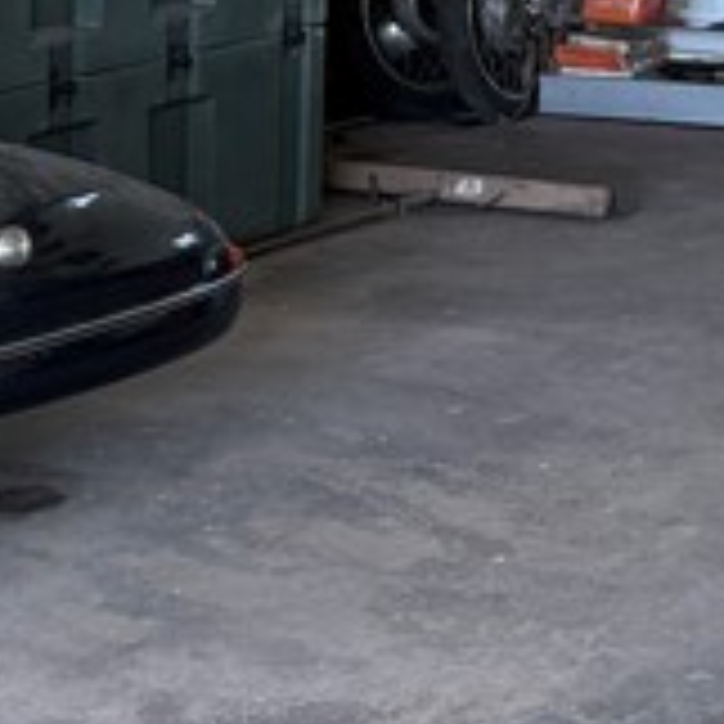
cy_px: -369
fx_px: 3194
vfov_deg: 12.3
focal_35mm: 135
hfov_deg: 12.1
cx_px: 1187
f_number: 1.78
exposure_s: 1/186
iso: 64
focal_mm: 6.76
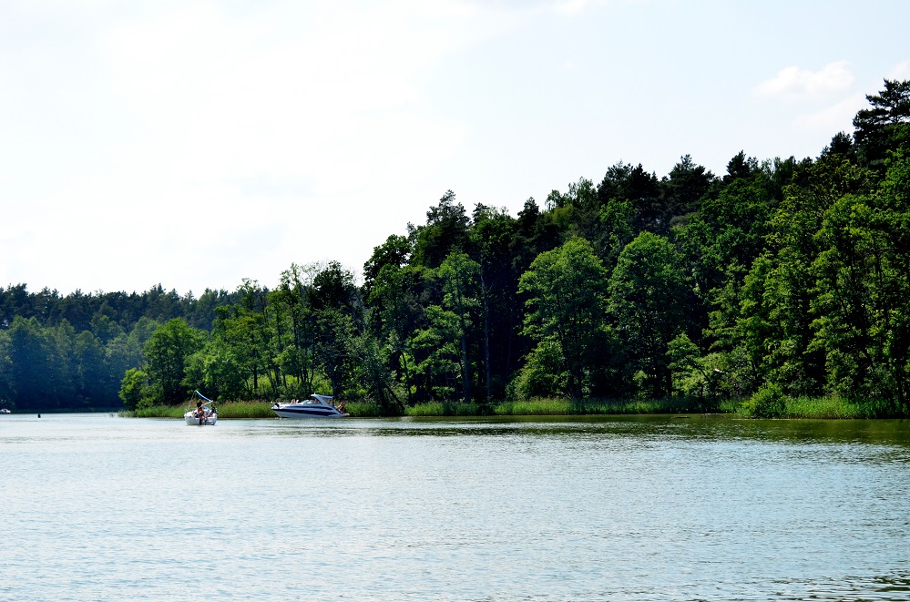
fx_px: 2648
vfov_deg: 13.0
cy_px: 301
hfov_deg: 19.5
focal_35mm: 105
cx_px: 455
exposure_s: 1/8000
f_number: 4.5
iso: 900
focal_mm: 70
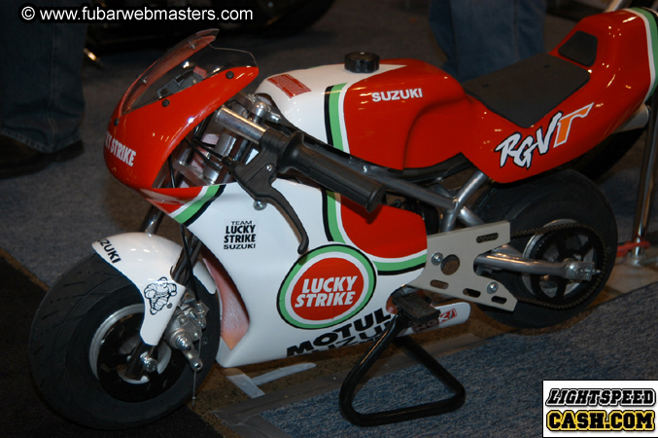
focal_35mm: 72
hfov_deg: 28.1
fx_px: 1315
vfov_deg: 18.9
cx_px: 329
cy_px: 219
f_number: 5
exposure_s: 1/60
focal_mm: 48
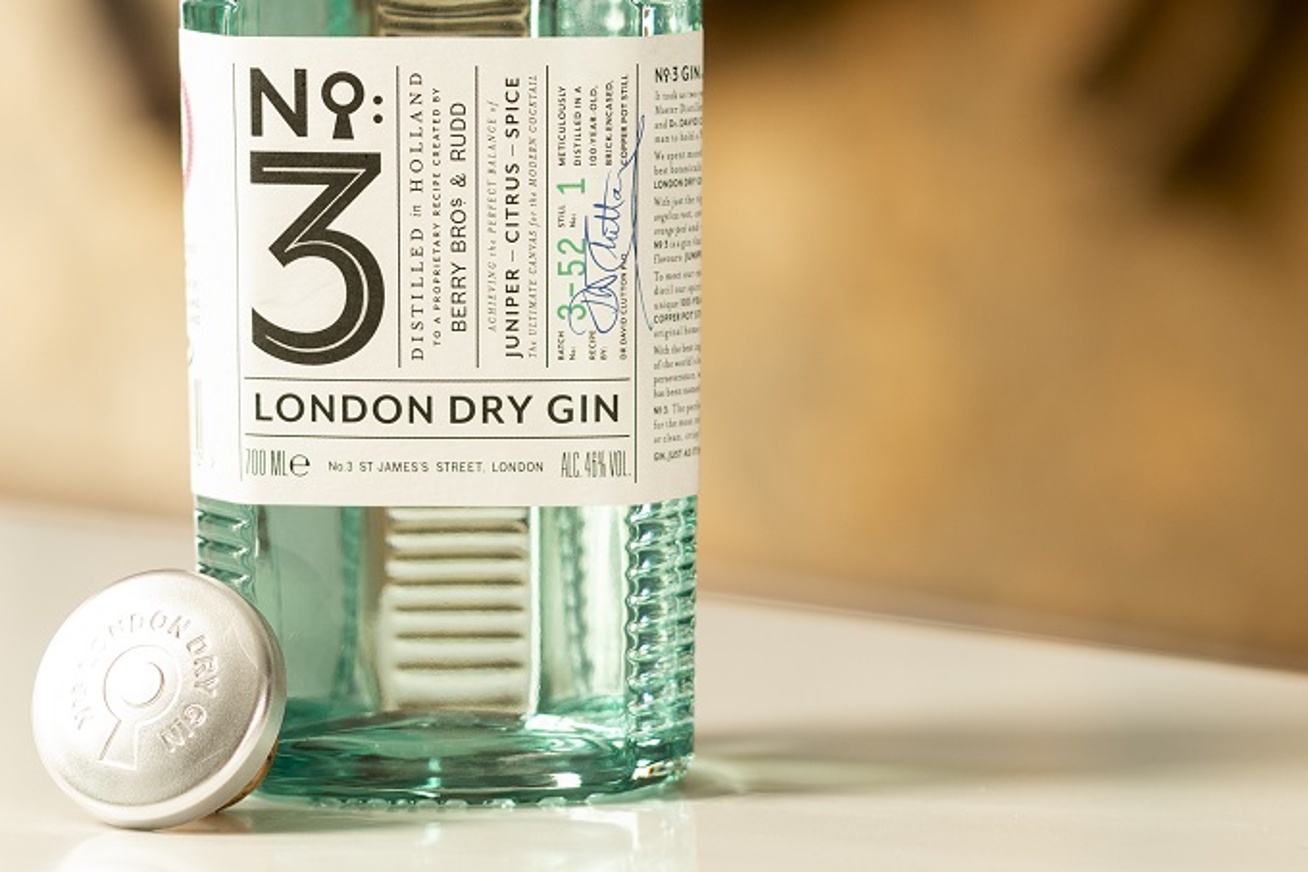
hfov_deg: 8.2
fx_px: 9081
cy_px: -121
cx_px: 533
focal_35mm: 250
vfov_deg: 5.5
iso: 80
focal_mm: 85
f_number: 3.2
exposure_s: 1/10
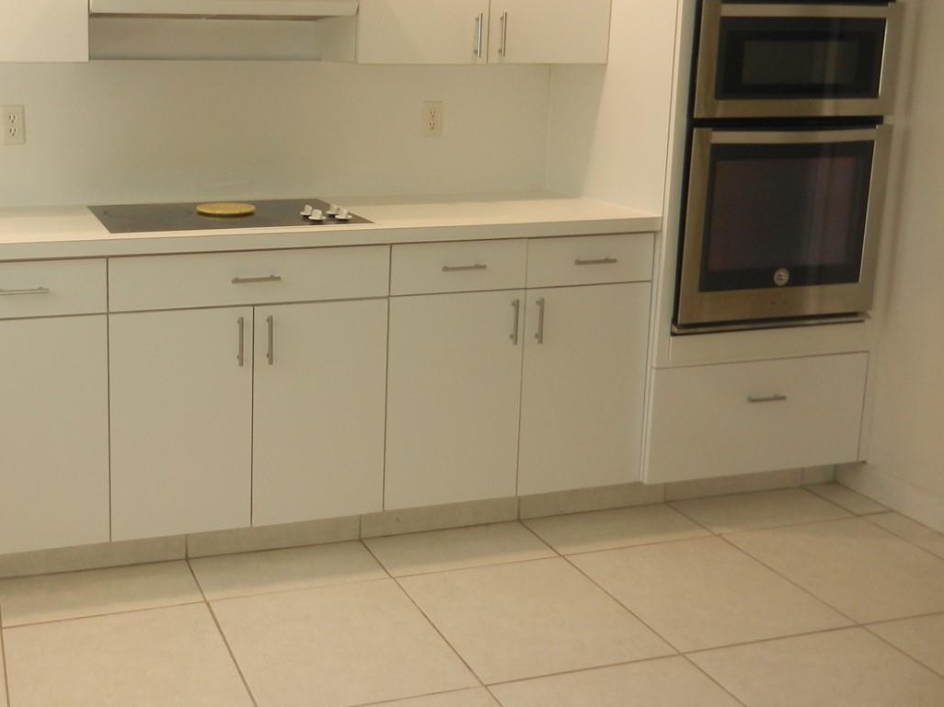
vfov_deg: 36.3
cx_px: 249
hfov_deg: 46.4
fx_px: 1063
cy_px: 222
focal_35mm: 39
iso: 160
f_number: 3.5
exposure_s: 1/50
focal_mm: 4.5
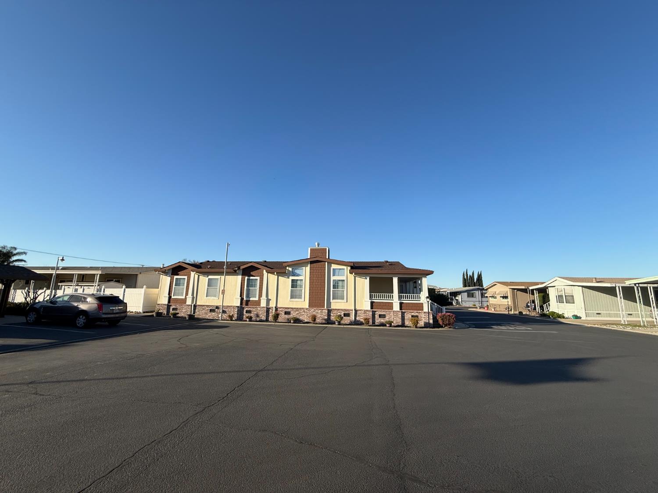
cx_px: 329
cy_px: 246
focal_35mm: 14
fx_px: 266
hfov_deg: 102.1
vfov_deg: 85.7
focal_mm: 2.22
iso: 50
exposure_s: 1/1848
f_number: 2.2
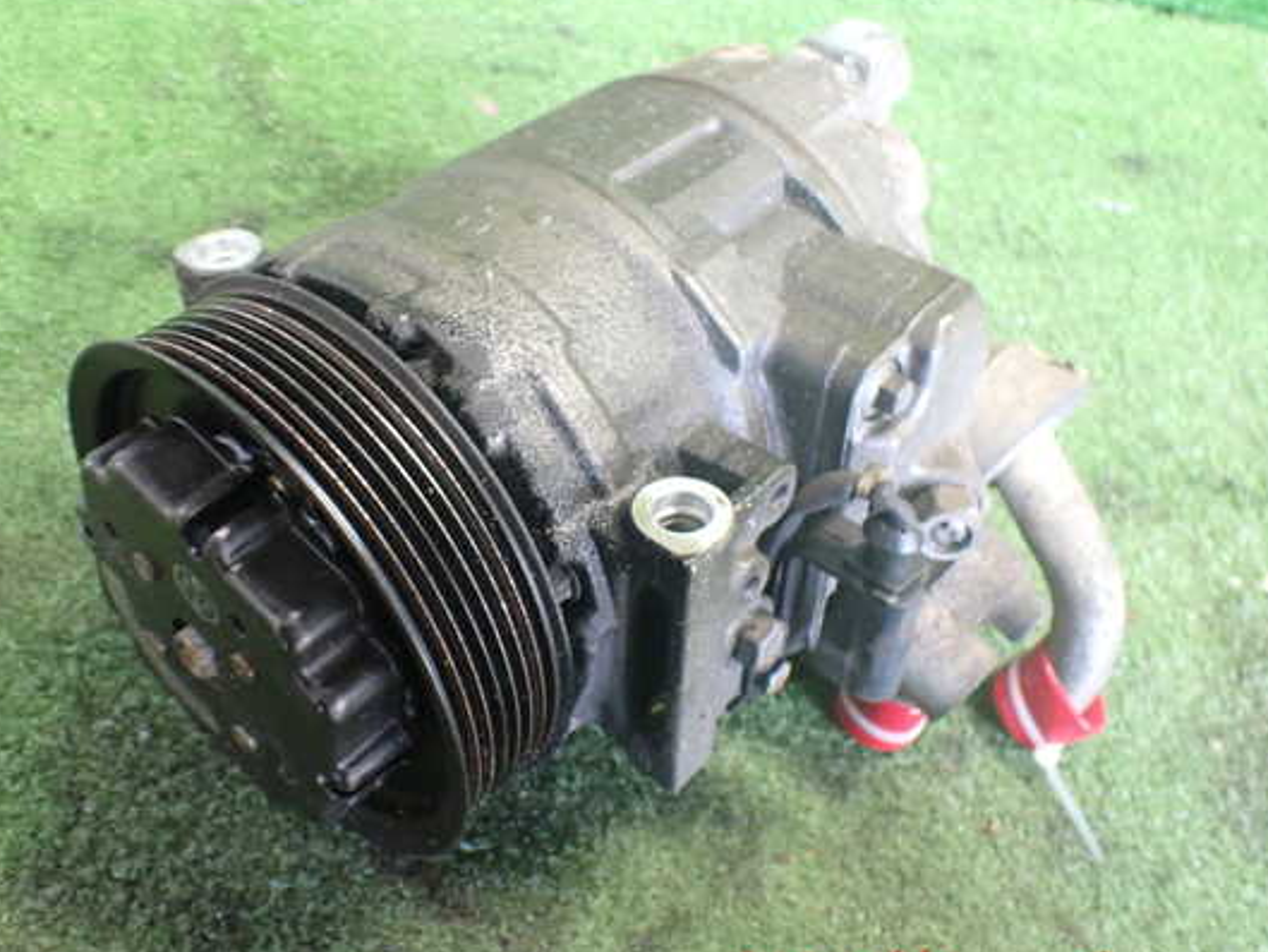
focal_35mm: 34
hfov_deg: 53.8
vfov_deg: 41.8
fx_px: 1246
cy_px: 468
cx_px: 566
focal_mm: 5.4
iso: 800
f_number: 2.3
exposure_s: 1/30
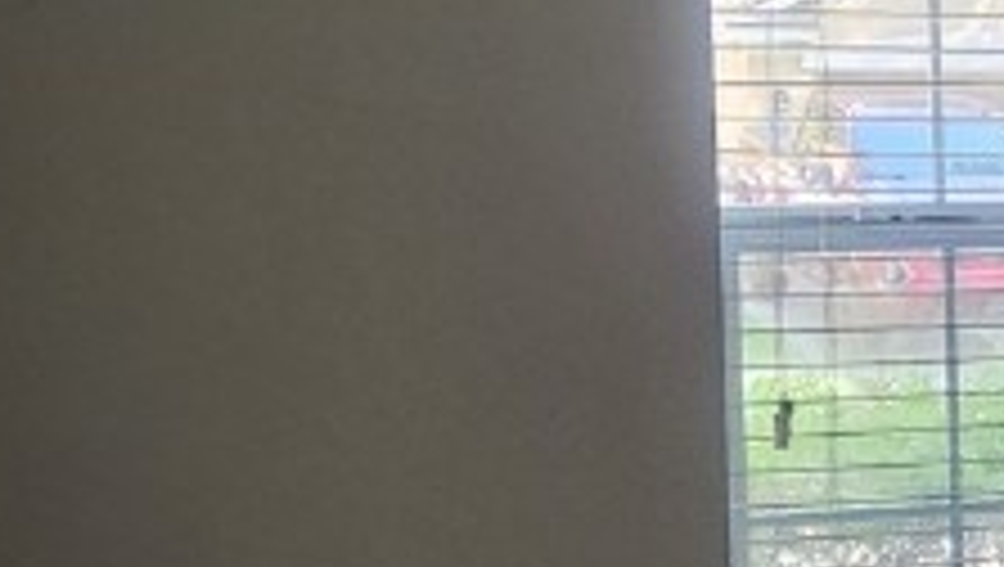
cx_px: 1810
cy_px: 378
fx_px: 3065
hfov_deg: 15.8
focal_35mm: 115
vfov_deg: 10.6
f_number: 1.8
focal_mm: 5.4
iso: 250
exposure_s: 1/120
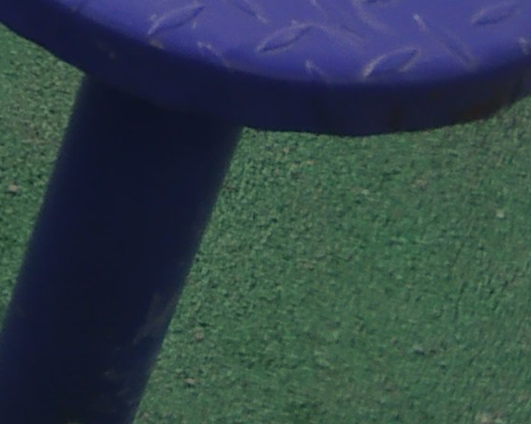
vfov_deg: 8.1
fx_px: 2955
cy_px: -151
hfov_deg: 8.4
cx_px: -1123
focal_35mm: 188
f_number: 1.8
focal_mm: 3.82
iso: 110
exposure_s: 1/1589
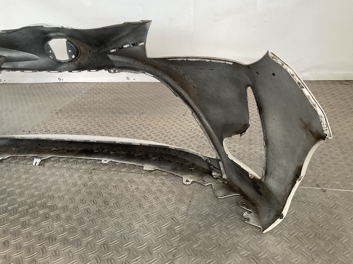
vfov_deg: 48.2
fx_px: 296
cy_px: 132
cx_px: 176
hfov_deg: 61.7
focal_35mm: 29
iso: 80
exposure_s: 1/60
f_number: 1.8
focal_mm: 3
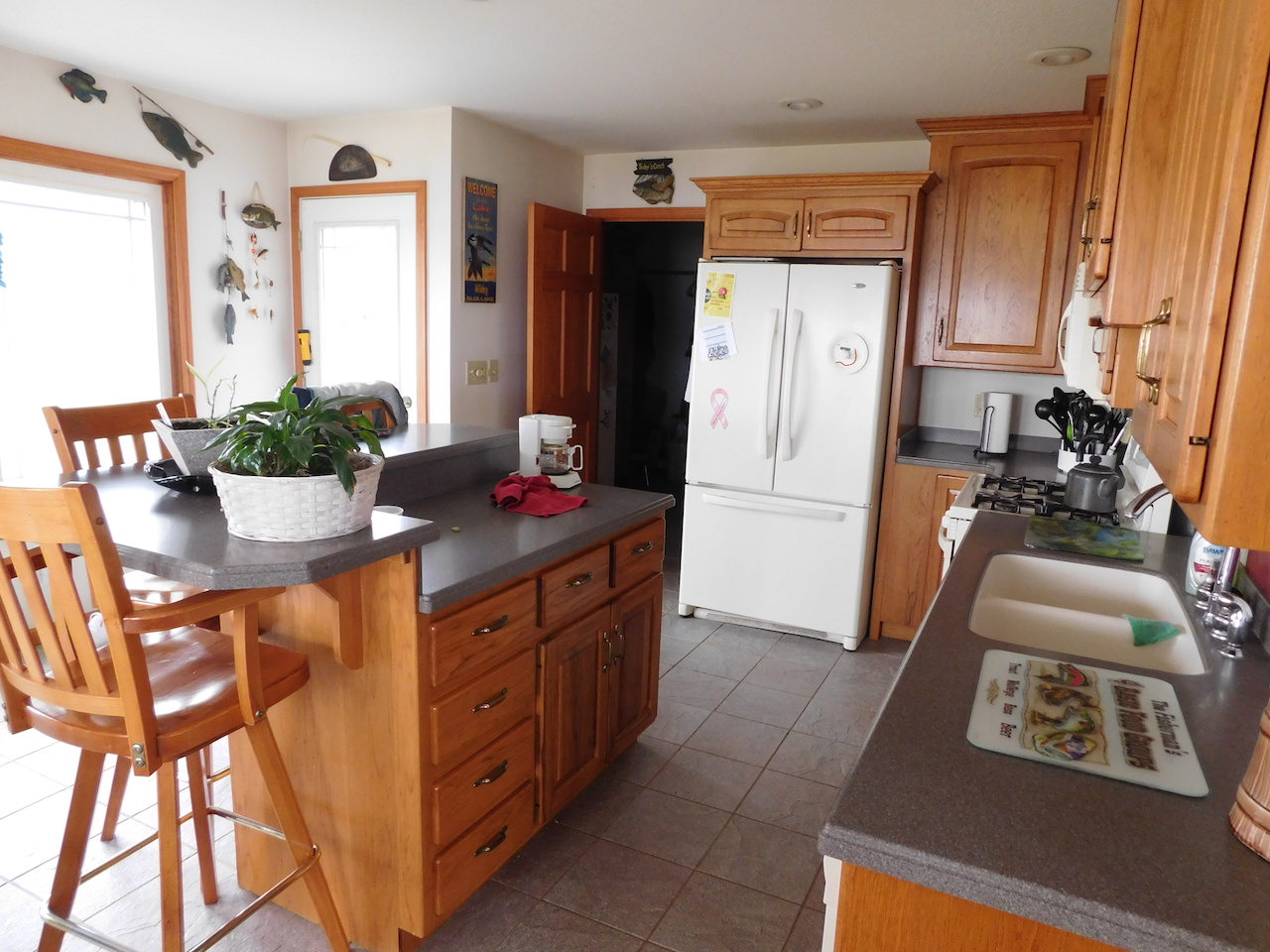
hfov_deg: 73.9
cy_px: 476
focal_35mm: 23
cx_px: 635
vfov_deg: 58.9
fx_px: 844
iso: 280
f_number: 3
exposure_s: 1/30
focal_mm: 4
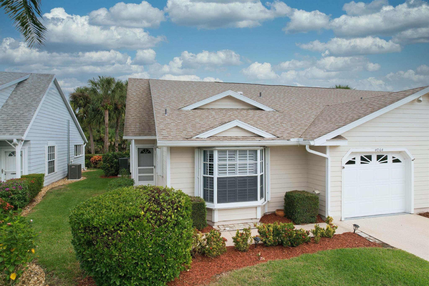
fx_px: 262
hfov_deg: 78.6
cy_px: 143
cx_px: 214
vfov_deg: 57.2
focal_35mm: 22
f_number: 2.8
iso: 100
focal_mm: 8.4
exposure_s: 1/50
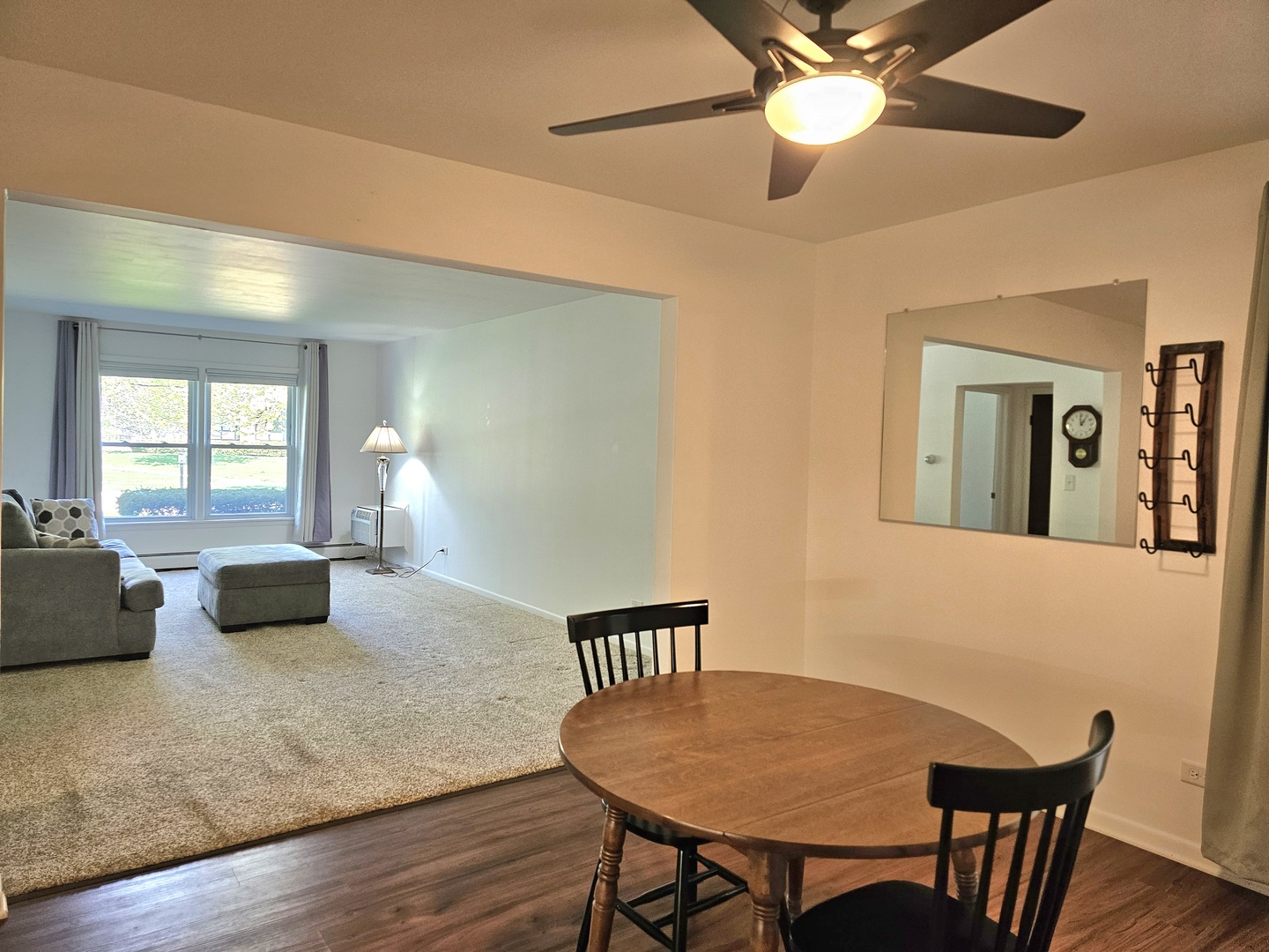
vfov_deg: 58.9
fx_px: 843
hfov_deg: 73.9
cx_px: 634
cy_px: 476
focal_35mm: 23
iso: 250
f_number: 1.7
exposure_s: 1/120
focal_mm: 6.3
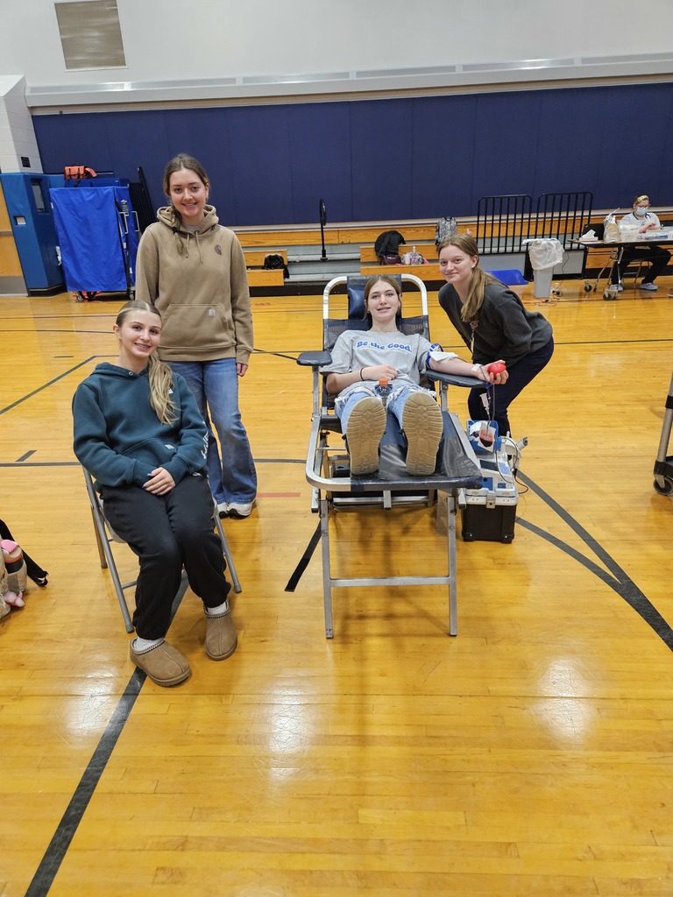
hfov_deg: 58.9
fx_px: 596
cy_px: 448
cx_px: 336
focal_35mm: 23
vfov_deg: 73.9
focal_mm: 5.4
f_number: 1.8
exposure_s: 1/120
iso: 800
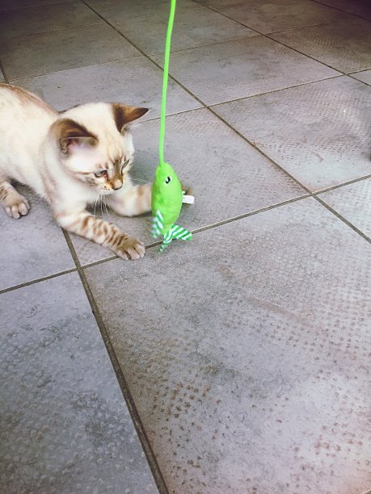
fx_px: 414
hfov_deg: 48.2
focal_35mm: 29
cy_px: 247
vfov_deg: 61.7
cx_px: 186
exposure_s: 1/100
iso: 32
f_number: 2.2
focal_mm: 4.15
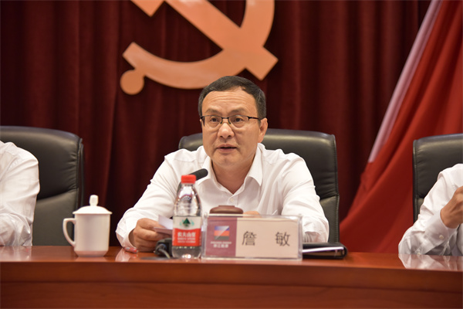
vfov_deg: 16.7
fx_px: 1055
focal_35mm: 82
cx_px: 232
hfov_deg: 24.8
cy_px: 154
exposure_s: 1/100
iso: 1000
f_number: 4
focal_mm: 82
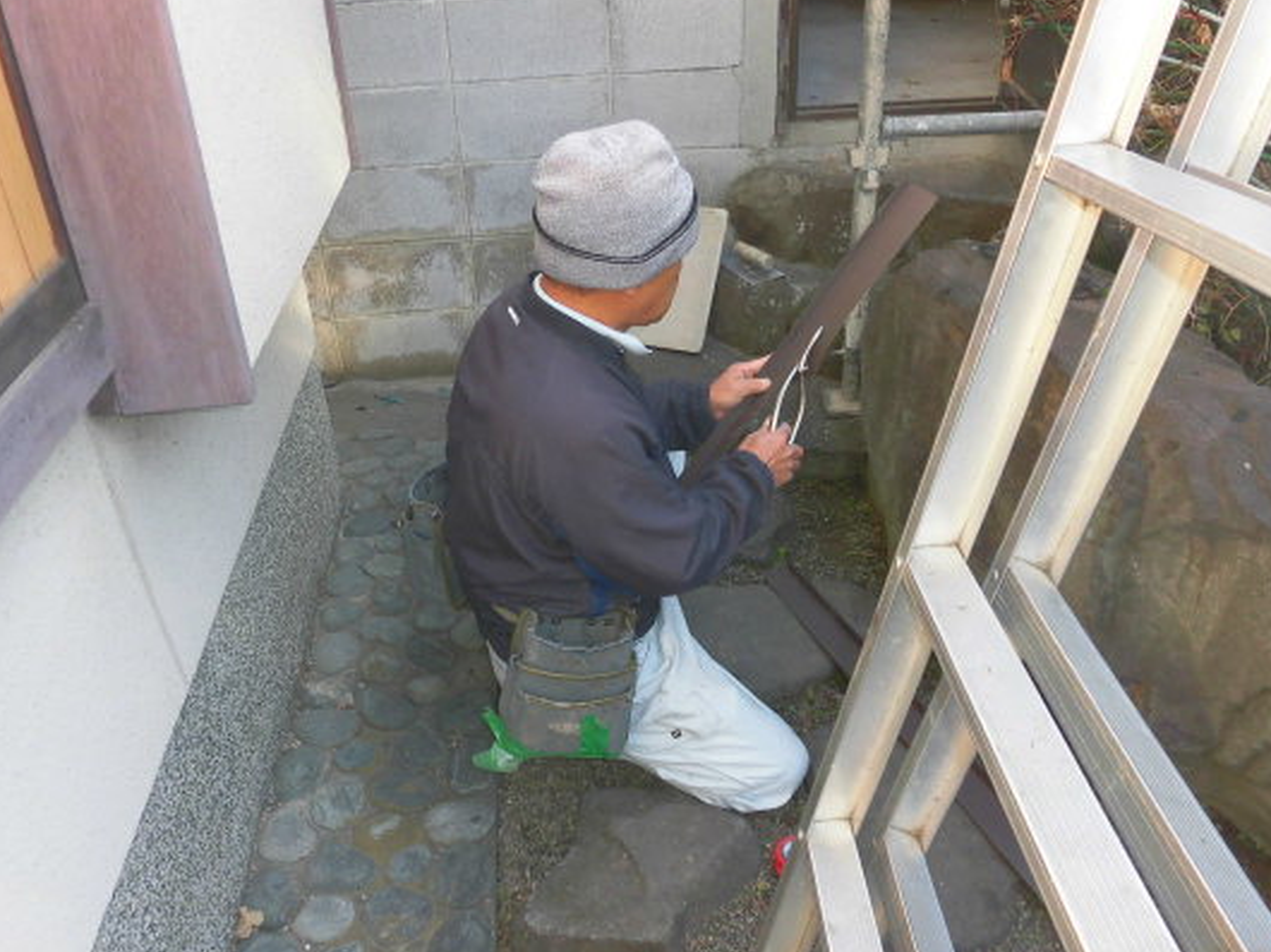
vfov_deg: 48.2
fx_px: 1064
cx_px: 643
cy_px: 499
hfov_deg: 61.7
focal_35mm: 29
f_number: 3.1
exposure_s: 1/60
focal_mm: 4.3
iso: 100
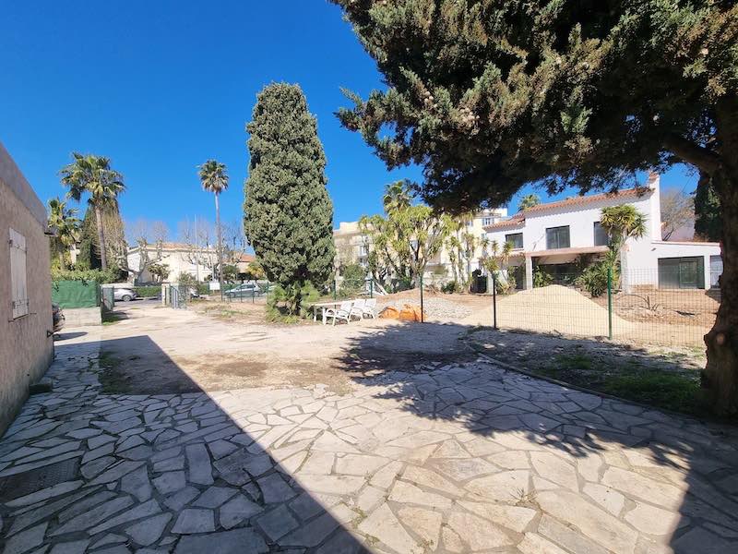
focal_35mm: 13
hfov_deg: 106.2
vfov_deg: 89.9
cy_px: 277
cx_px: 369
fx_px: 277
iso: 50
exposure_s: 1/1788
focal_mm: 2.2
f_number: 2.2
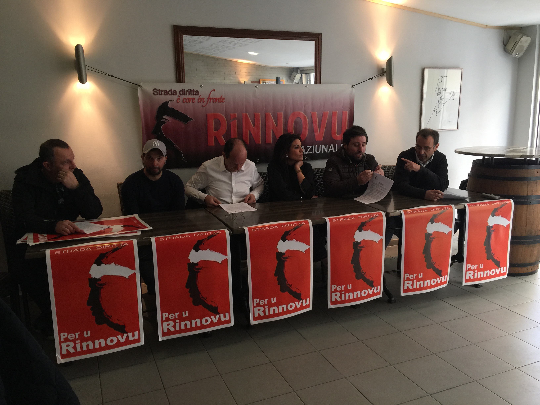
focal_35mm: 29
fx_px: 452
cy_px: 202
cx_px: 270
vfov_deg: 48.2
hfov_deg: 61.7
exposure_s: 1/33
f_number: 2.2
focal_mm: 4.15
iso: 32
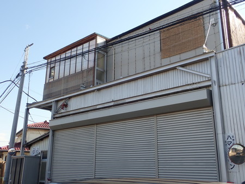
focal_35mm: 35
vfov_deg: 40.7
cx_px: 122
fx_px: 248
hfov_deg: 52.6
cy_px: 92
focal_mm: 6.42
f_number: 3.5
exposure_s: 1/400
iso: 100
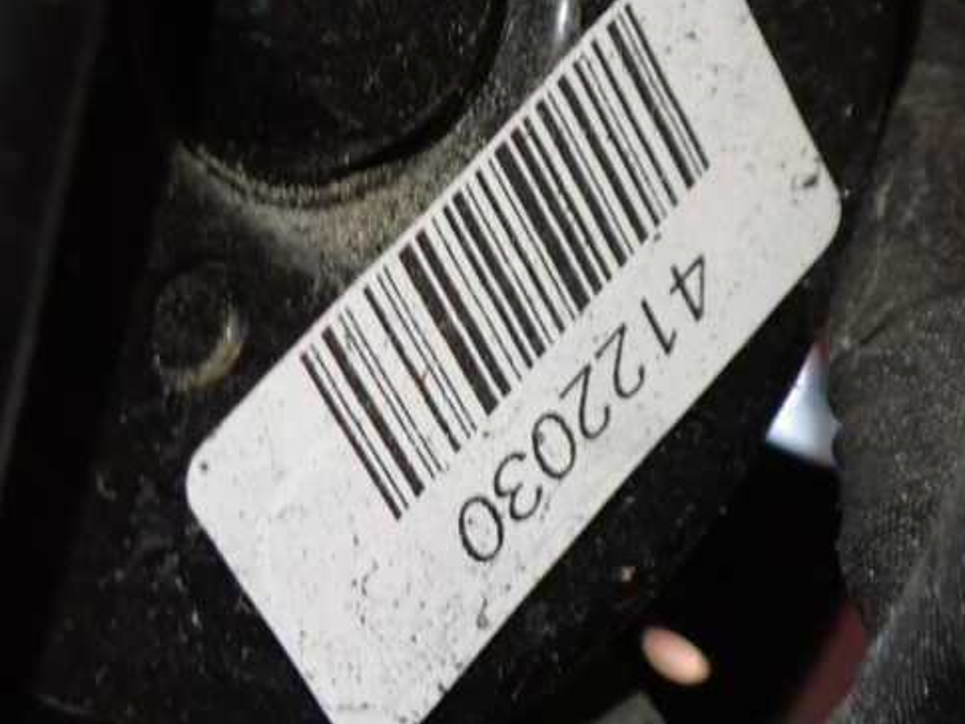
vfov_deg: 12.0
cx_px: 566
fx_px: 3457
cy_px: 377
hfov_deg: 15.9
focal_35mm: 124
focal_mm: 18
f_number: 4.9
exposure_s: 1/25
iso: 1000
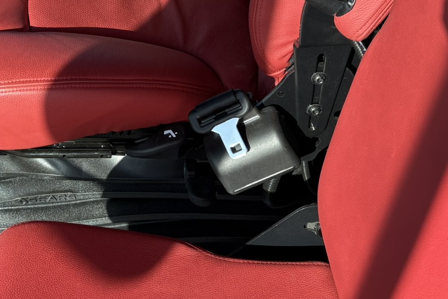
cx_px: 33
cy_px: 19
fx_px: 883
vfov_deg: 18.8
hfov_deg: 27.3
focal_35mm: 71
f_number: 1.6
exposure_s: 1/647
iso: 50
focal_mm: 5.96
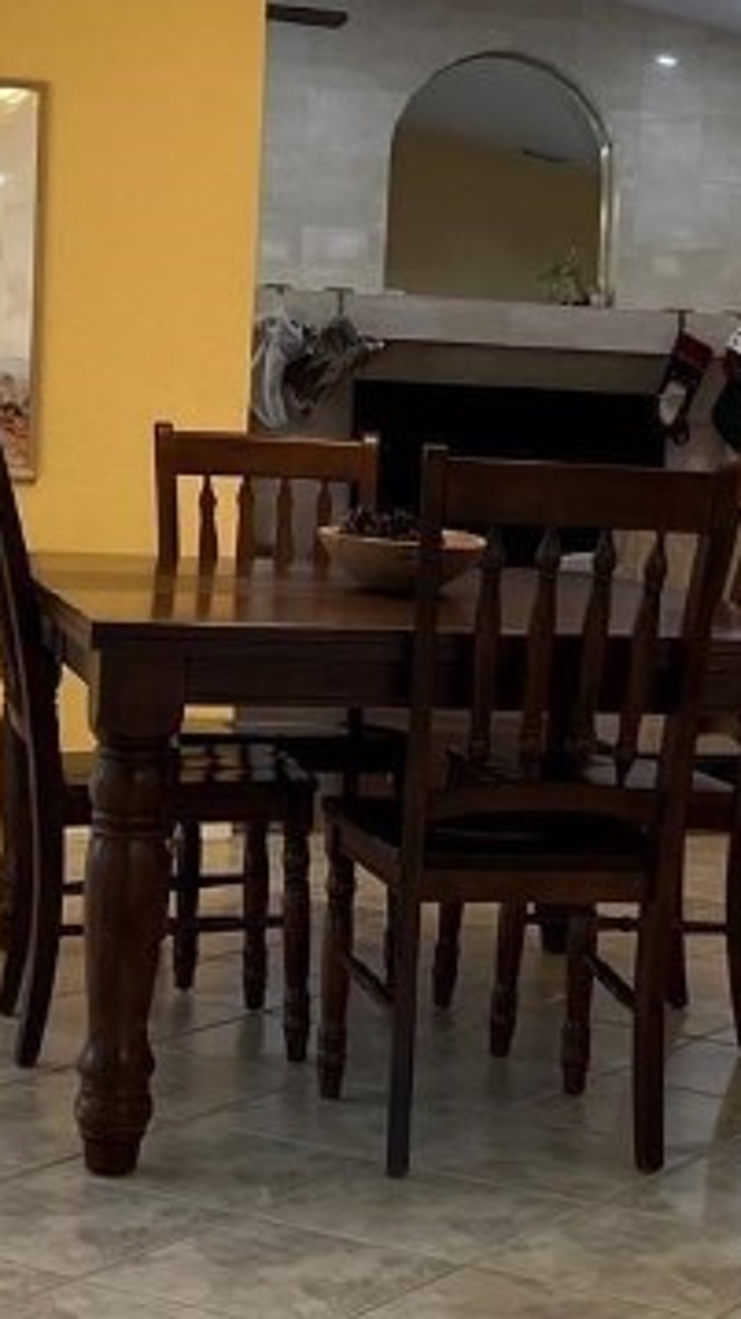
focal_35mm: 81
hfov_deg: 14.9
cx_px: 465
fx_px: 2833
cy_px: 468
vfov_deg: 26.1
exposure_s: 1/60
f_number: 1.5
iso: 80
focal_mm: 5.7
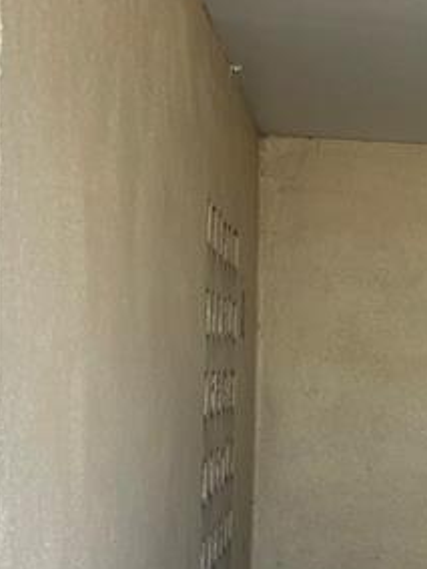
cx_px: 666
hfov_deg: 12.7
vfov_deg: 17.7
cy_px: 447
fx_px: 1809
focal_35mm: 110
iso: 50
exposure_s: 1/121
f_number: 1.6
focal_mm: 4.2
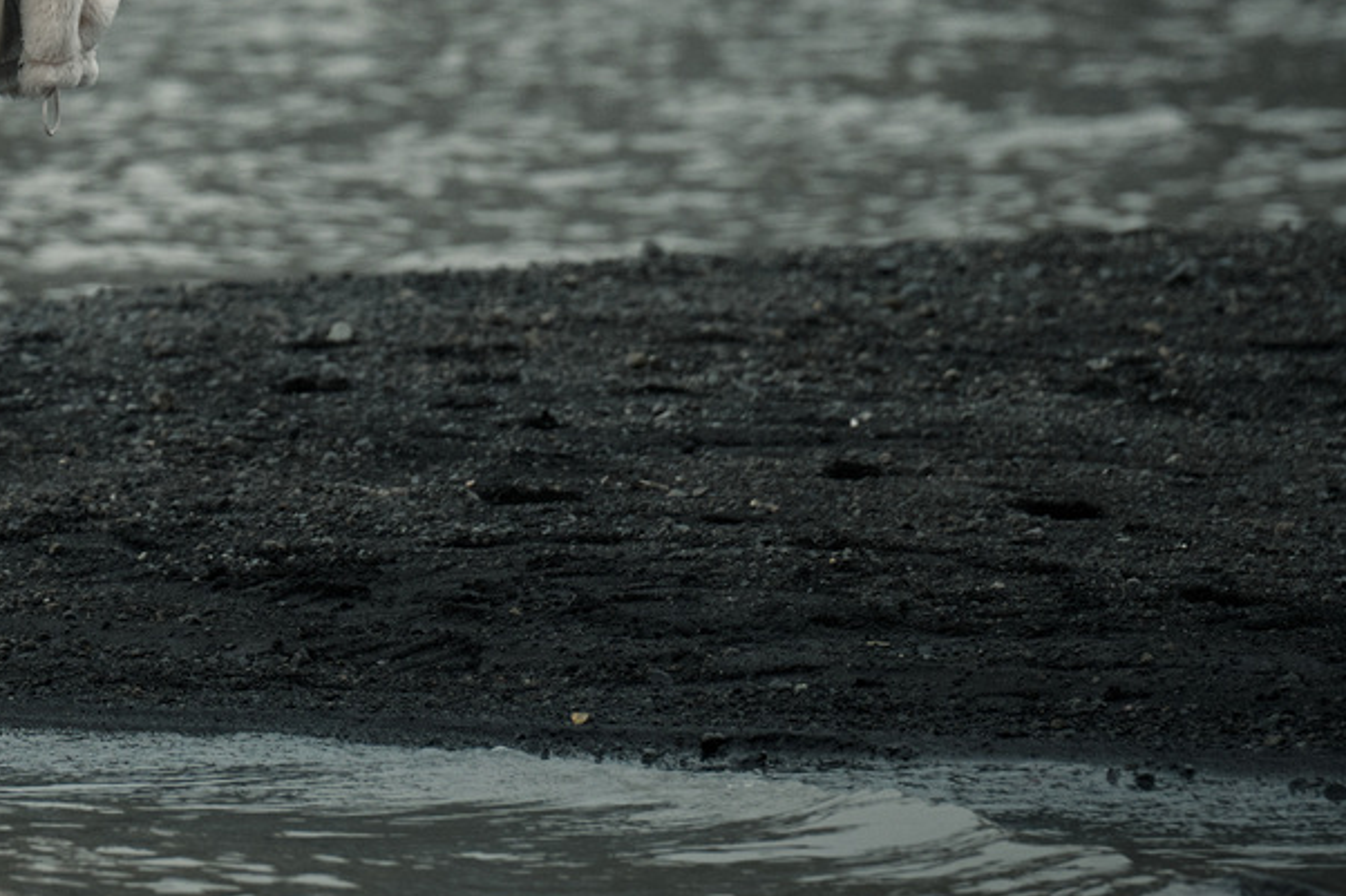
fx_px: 19884
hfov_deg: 3.9
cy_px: -225
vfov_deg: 2.6
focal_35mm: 532
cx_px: -262
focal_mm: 200
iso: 800
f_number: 5
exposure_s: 1/800
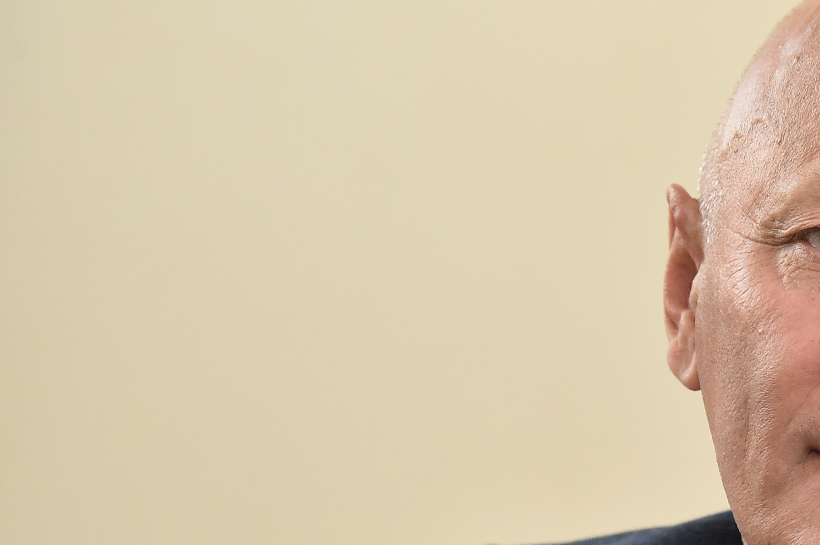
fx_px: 6053
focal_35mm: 266
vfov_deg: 5.2
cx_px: 881
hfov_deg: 7.7
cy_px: 424
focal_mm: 120
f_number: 5.6
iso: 5000
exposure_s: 1/100
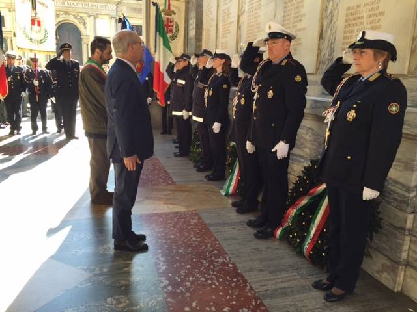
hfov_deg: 61.7
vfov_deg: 48.2
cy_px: 156
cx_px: 208
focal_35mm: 29
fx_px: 349
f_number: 2.2
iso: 32
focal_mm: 4.15
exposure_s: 1/102
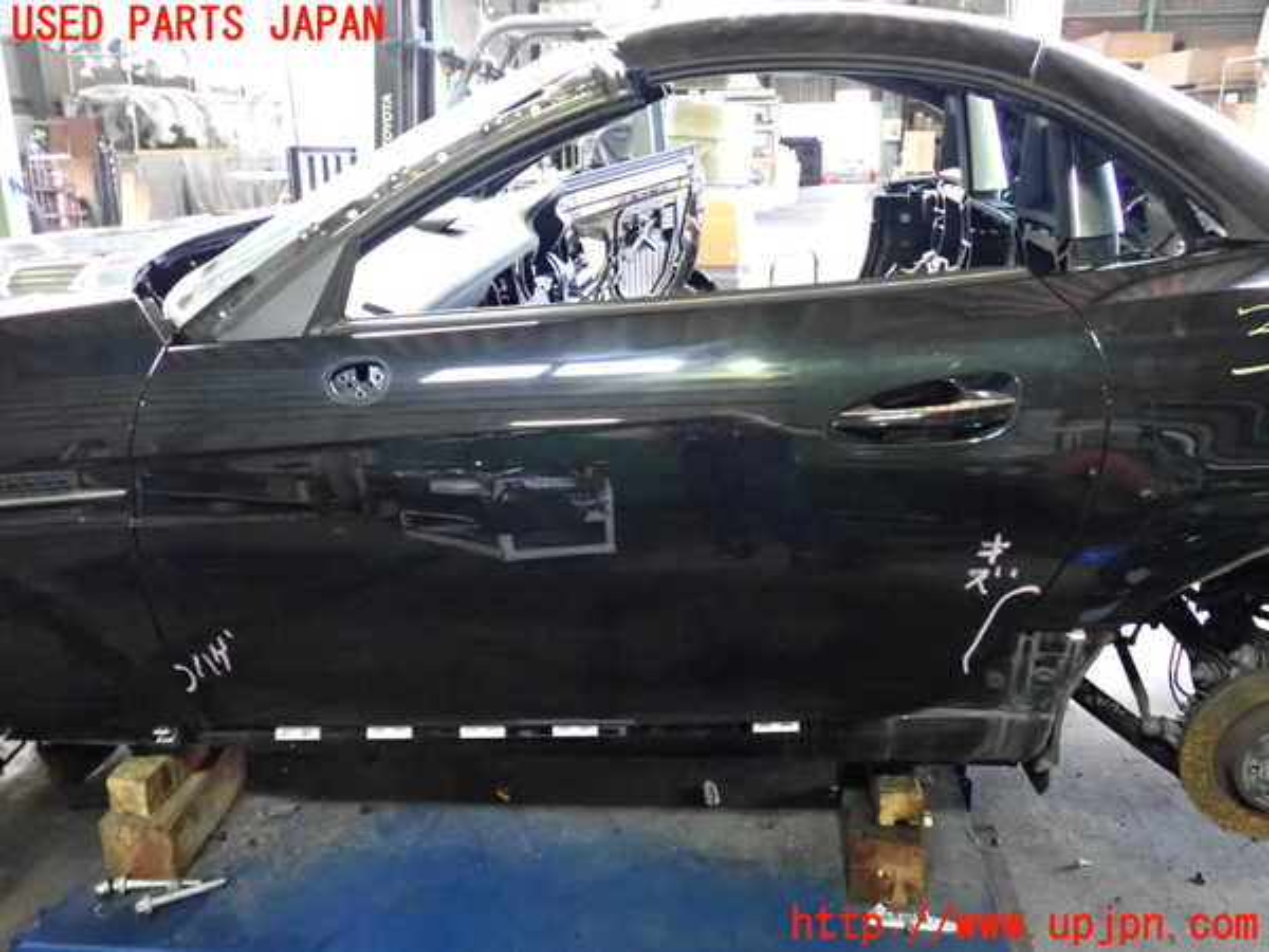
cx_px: 634
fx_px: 1100
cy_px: 476
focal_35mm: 30
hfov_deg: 60.0
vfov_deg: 46.8
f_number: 2.3
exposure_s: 1/80
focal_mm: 5.4
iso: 2500
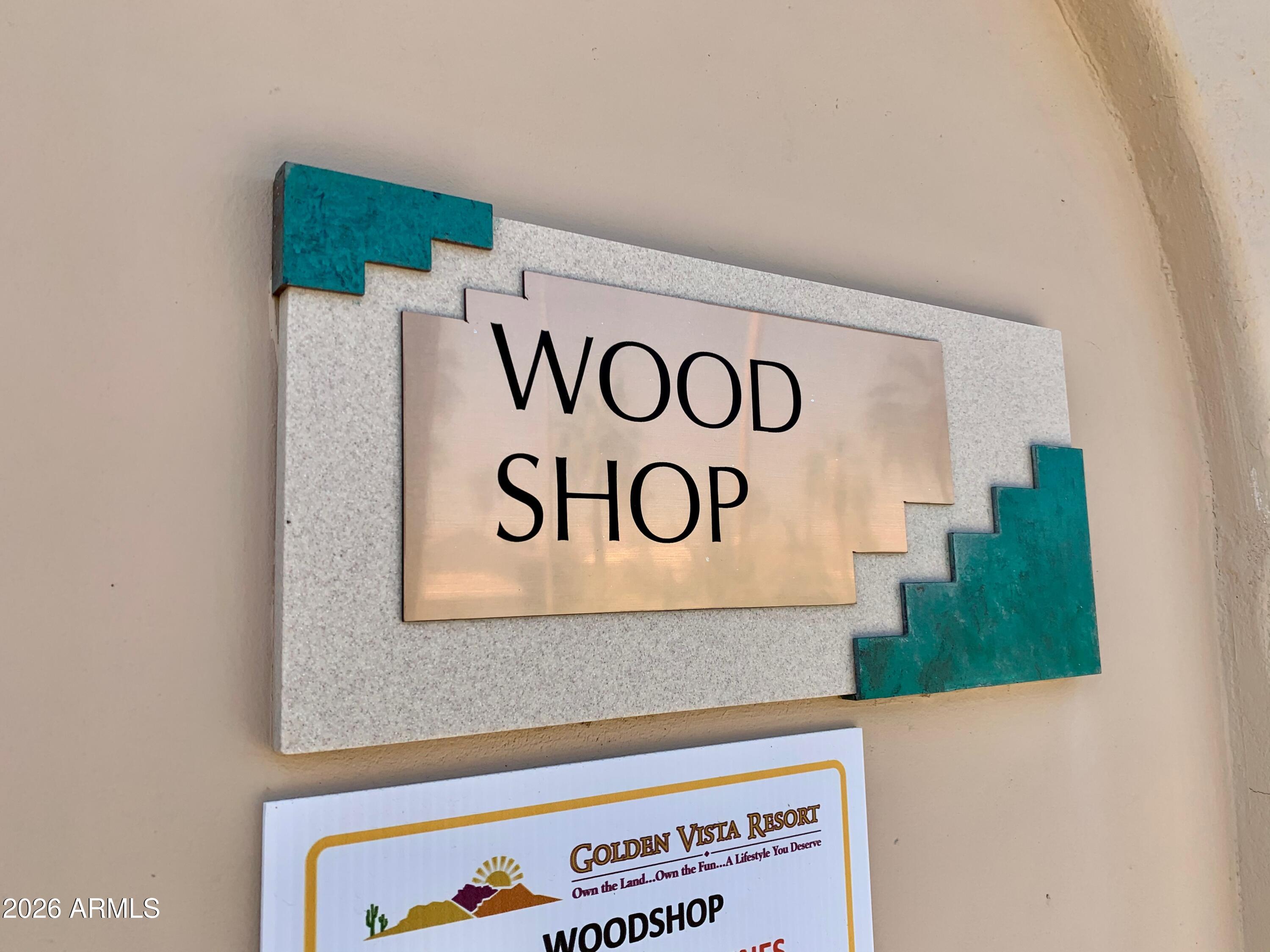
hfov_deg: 67.3
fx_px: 954
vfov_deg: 53.1
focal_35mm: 26
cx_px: 635
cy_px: 476
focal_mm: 4.25
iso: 25
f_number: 1.8
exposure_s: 1/1043
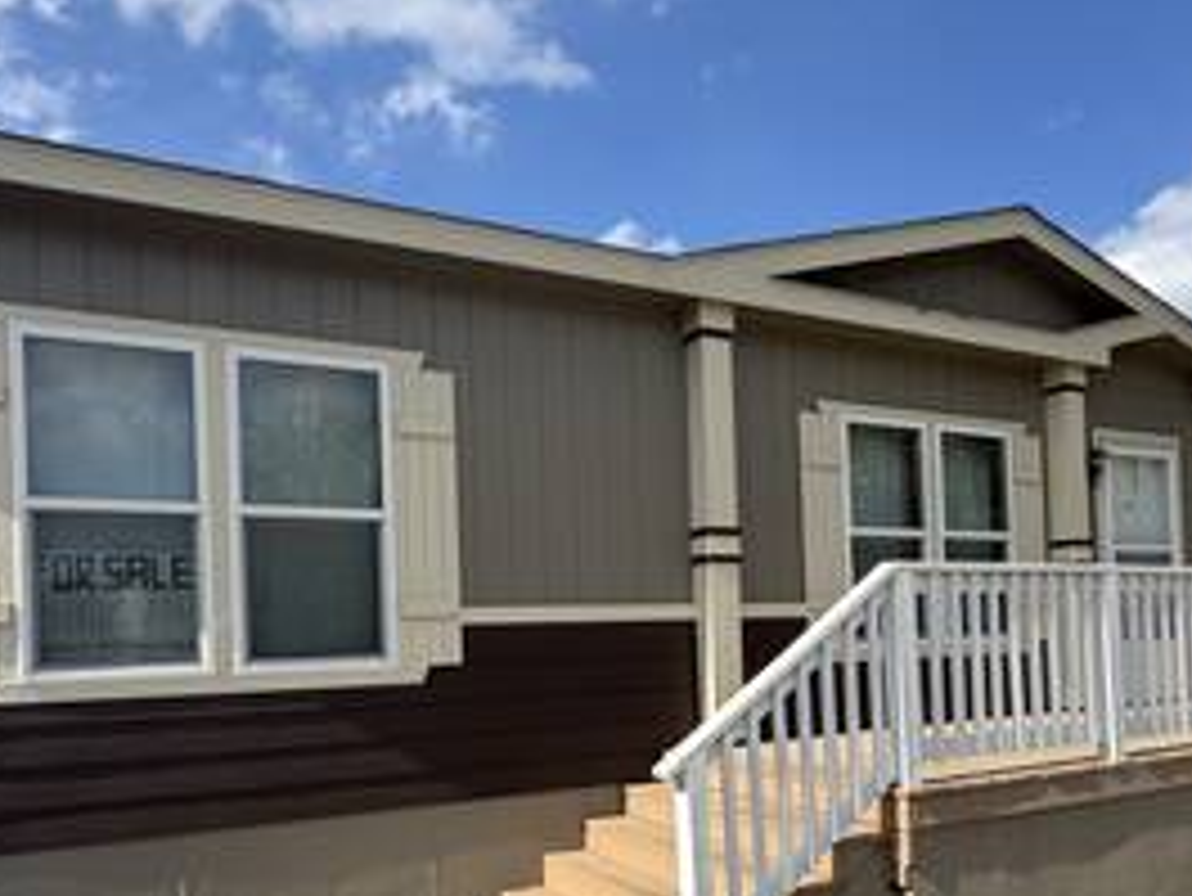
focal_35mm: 27
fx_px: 930
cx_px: 544
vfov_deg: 49.9
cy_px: 639
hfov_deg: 65.2
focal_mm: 2.22
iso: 40
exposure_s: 1/1277
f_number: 2.2
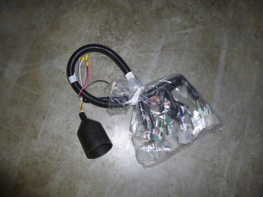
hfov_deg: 69.4
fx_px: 190
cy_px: 98
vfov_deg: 54.9
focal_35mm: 25
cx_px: 132
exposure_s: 1/125
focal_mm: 4.5
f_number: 3.1
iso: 250
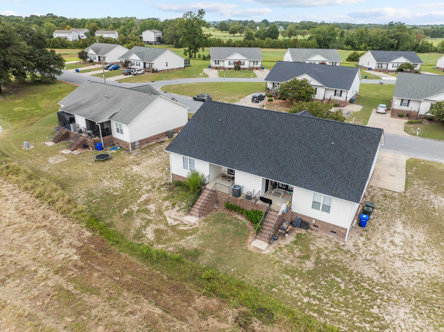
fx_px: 308
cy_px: 166
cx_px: 222
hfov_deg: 71.6
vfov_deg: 56.8
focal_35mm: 24
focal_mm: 12.29
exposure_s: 1/1000
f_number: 2.8
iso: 130
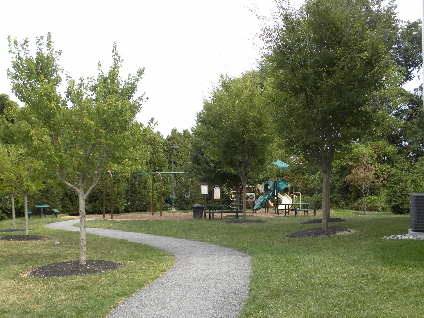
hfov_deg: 38.2
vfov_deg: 29.1
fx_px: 612
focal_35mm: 50
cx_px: 221
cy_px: 169
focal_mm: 8.2
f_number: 4
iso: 64
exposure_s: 1/130
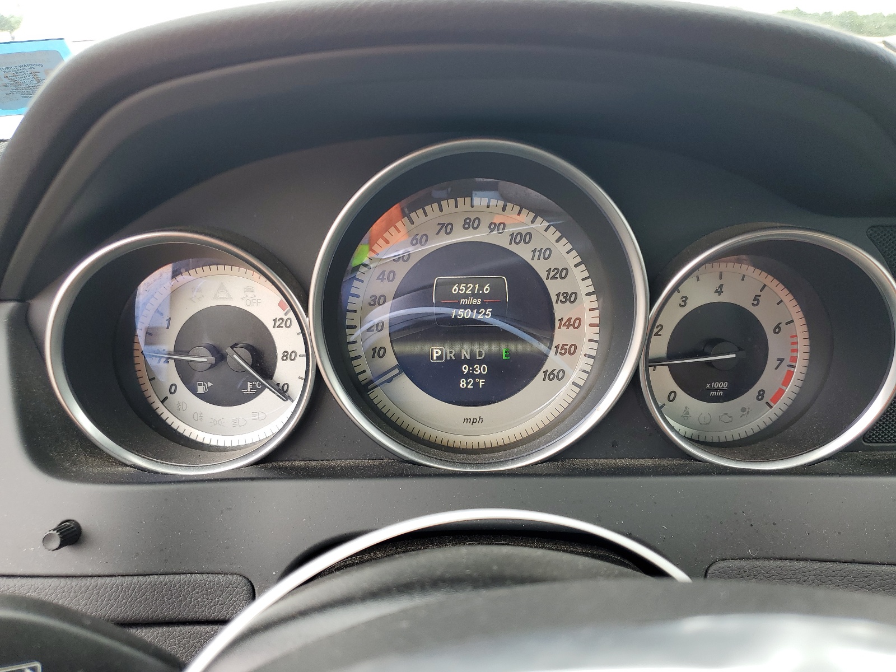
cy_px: 336
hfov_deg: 67.3
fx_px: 673
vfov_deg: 53.1
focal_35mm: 26
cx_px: 448
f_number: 1.5
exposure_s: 1/120
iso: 50
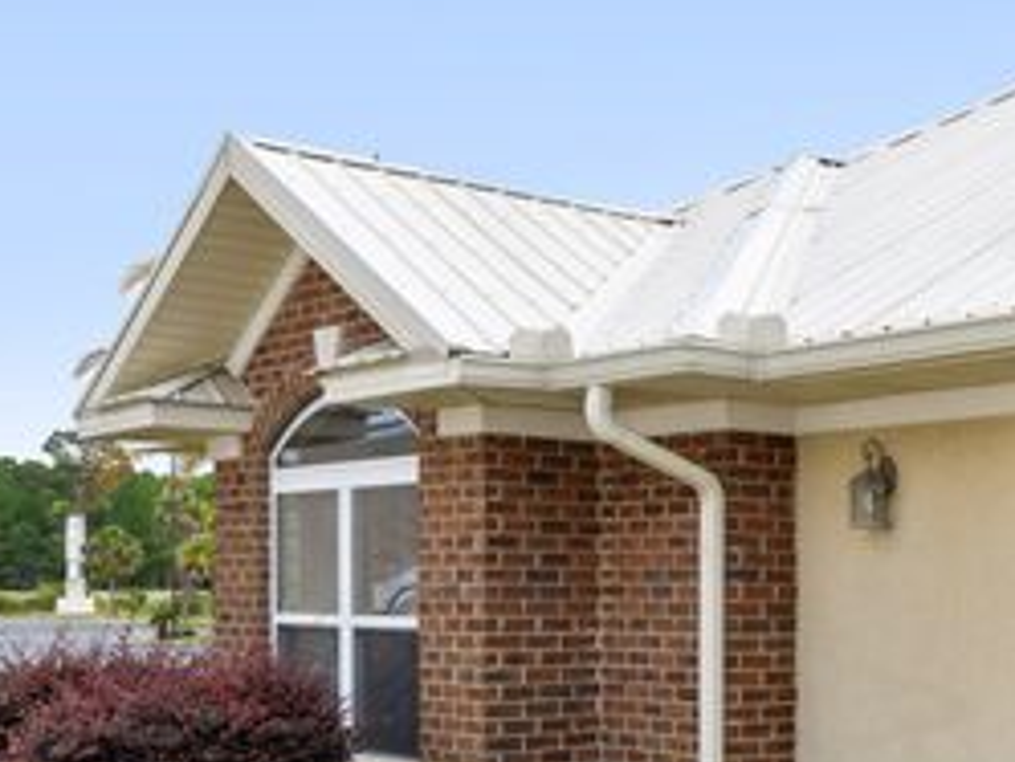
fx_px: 1643
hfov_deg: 31.8
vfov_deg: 25.8
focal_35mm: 56
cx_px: 1007
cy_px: 581
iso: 400
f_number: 11
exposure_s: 1/1000
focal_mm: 29
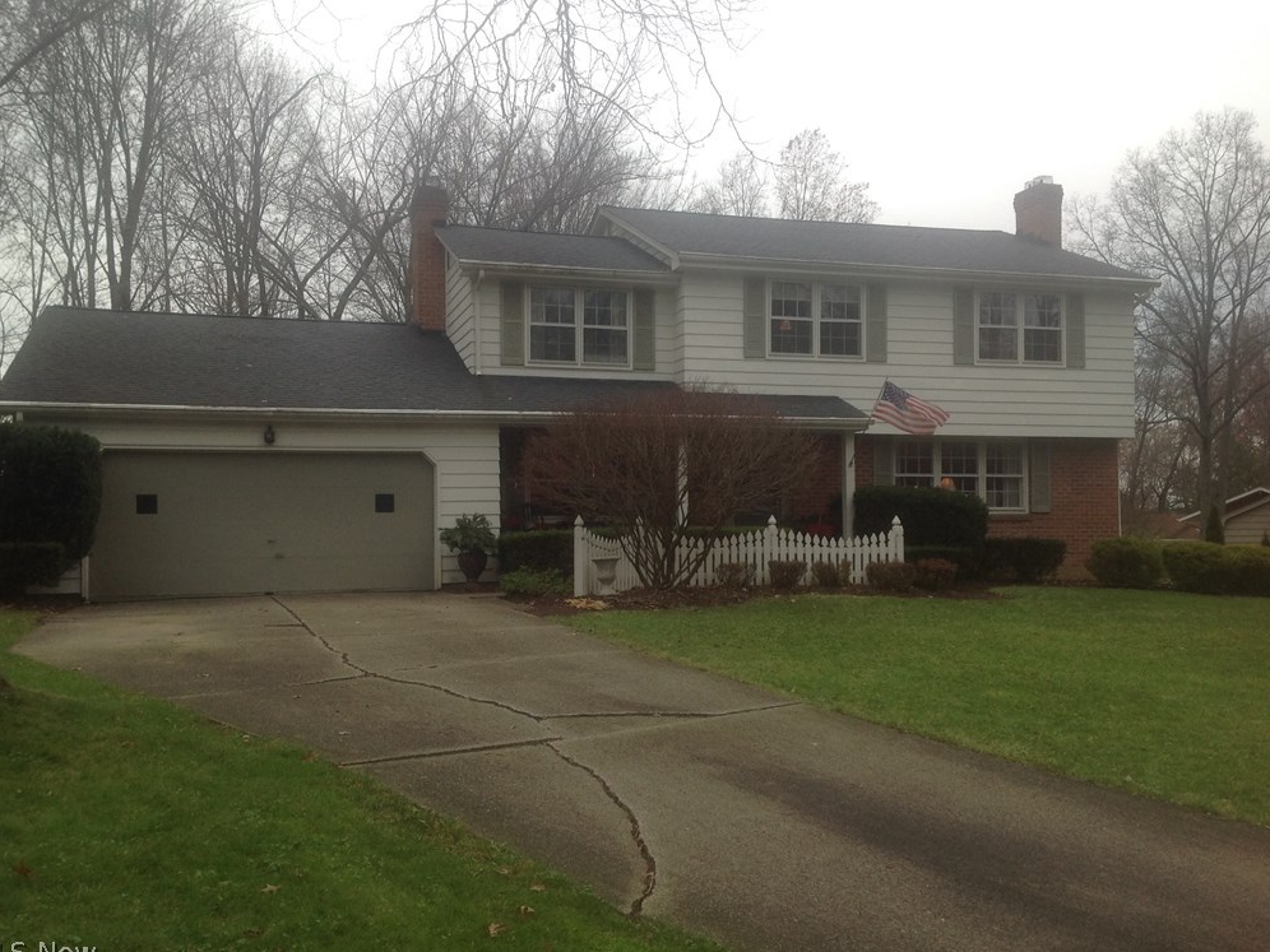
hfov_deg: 51.3
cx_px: 618
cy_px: 486
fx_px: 1321
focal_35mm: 36
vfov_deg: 39.7
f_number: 2.4
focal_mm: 4.28
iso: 50
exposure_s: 1/414
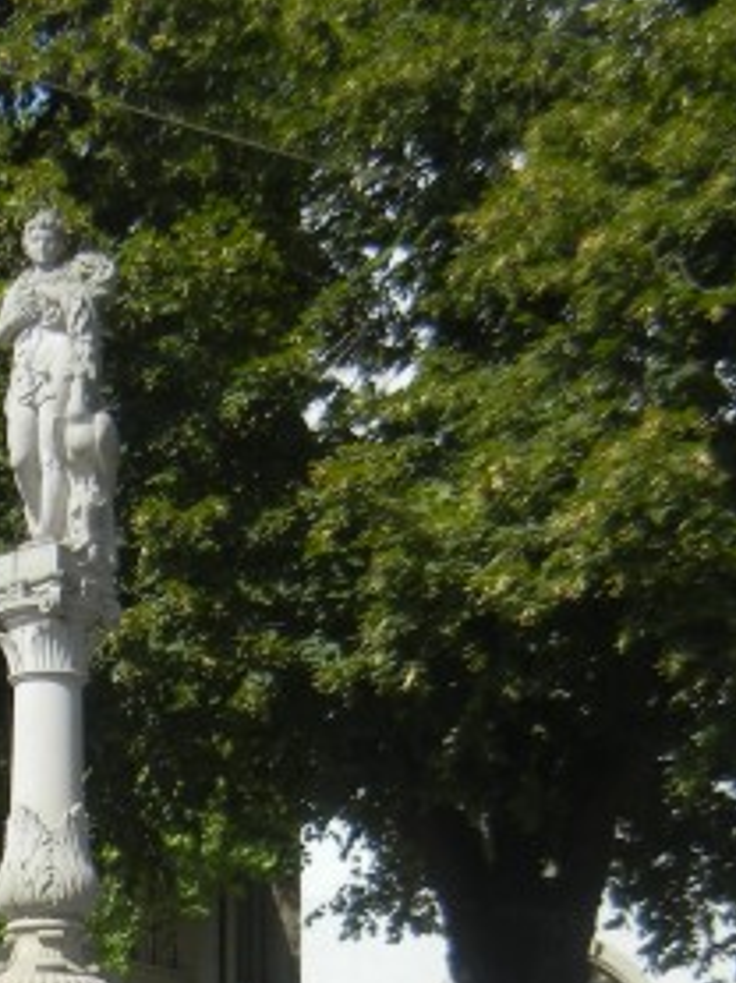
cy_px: 1008
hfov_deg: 17.1
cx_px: -106
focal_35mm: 83
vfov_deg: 22.6
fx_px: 2357
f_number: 3.5
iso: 160
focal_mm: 5.4
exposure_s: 1/924
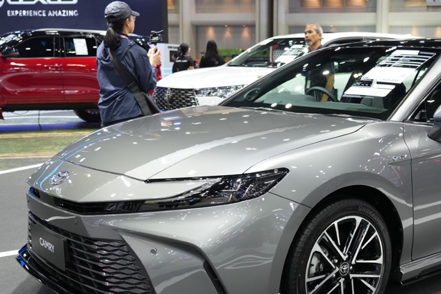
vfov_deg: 27.4
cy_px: 181
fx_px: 600
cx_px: 325
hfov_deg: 39.4
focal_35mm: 49
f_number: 4
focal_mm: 30
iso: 1250
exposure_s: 1/200
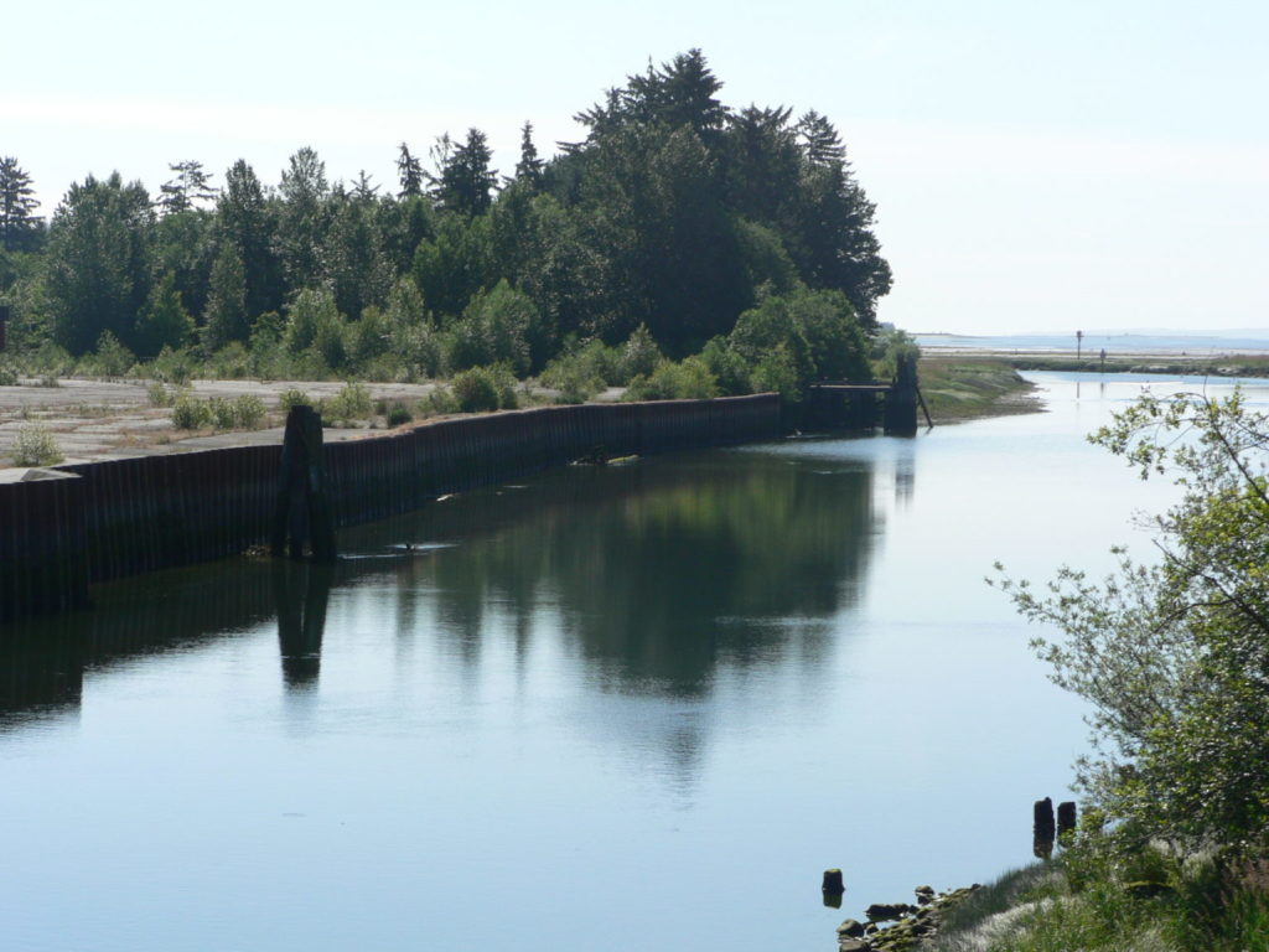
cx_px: 634
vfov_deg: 12.1
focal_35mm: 122
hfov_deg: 16.1
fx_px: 4472
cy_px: 476
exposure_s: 1/400
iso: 80
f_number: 5.6
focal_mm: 20.3
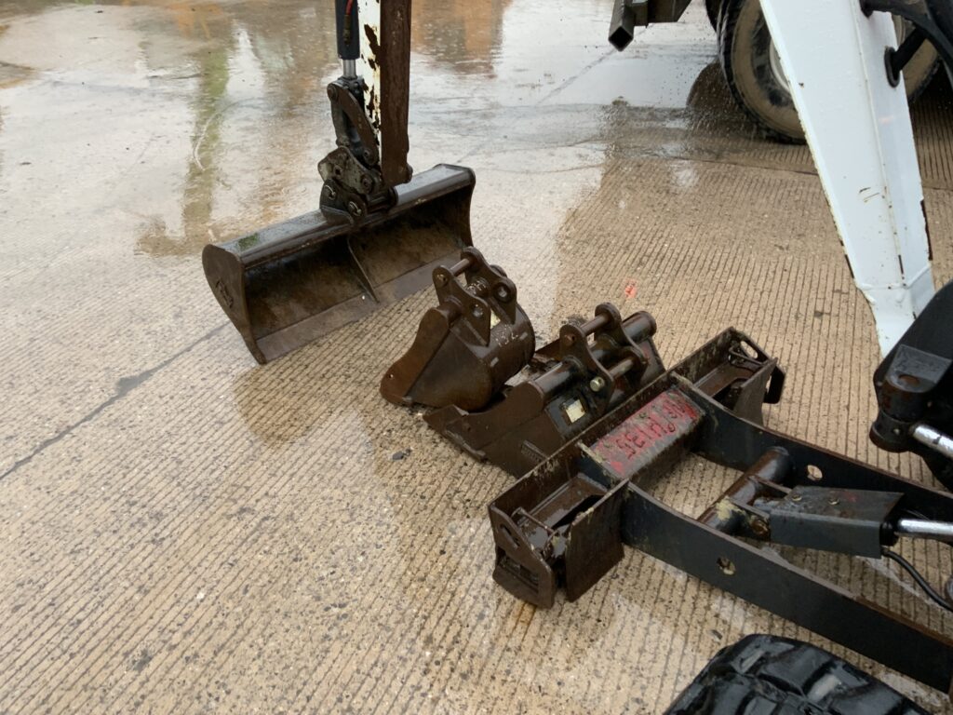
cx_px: 476
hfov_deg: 61.7
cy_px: 358
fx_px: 798
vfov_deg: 48.2
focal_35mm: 29
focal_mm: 3
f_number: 1.8
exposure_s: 1/122
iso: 40
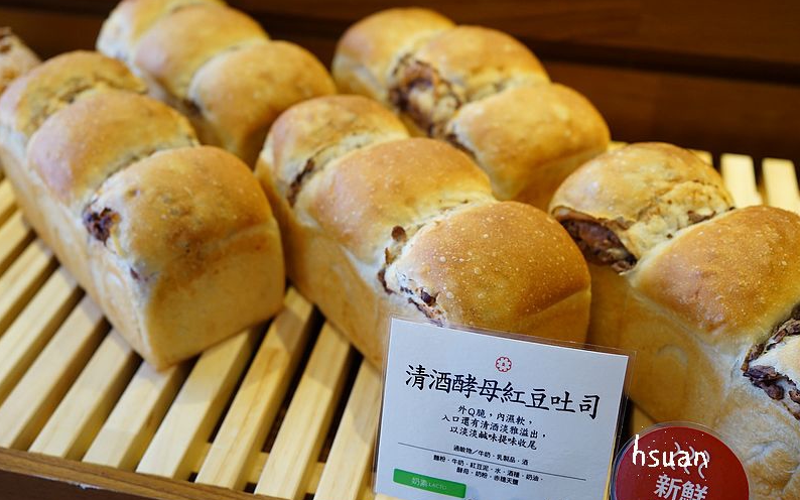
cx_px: 398
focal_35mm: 40
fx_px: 872
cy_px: 265
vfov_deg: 32.0
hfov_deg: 49.3
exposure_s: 1/60
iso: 1000
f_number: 4
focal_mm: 39
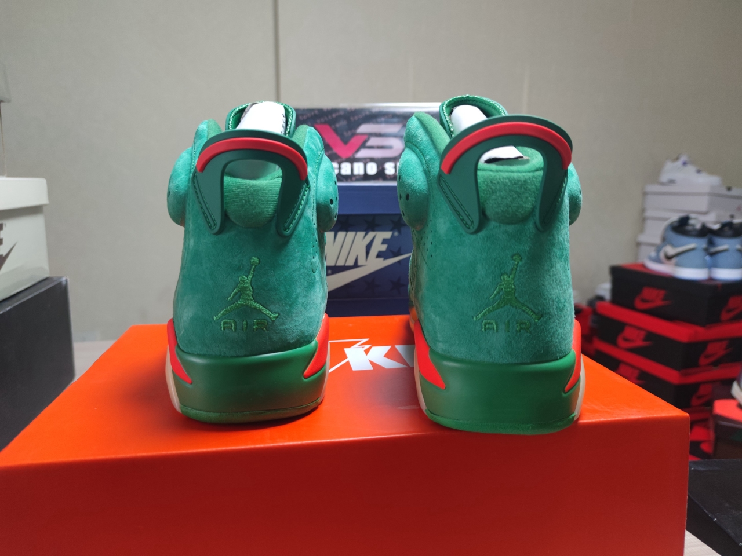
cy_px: 278
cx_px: 371
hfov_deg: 71.6
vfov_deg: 56.8
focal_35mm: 24
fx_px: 514
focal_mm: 6.72
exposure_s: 1/61
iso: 340
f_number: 1.69
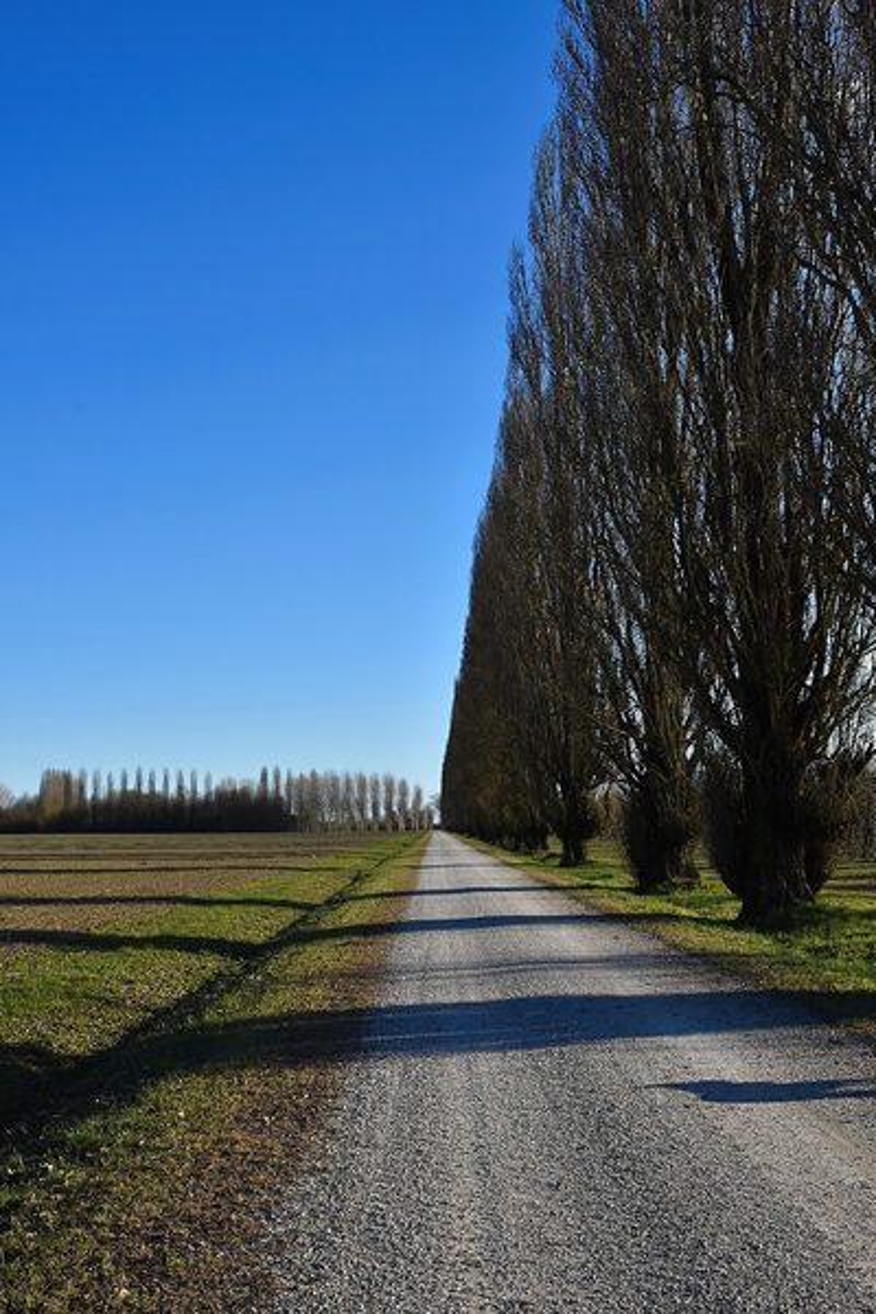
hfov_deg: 36.9
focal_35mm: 36
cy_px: 657
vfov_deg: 53.1
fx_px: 1314
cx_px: 438
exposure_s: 1/320
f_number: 11
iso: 250
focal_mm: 24
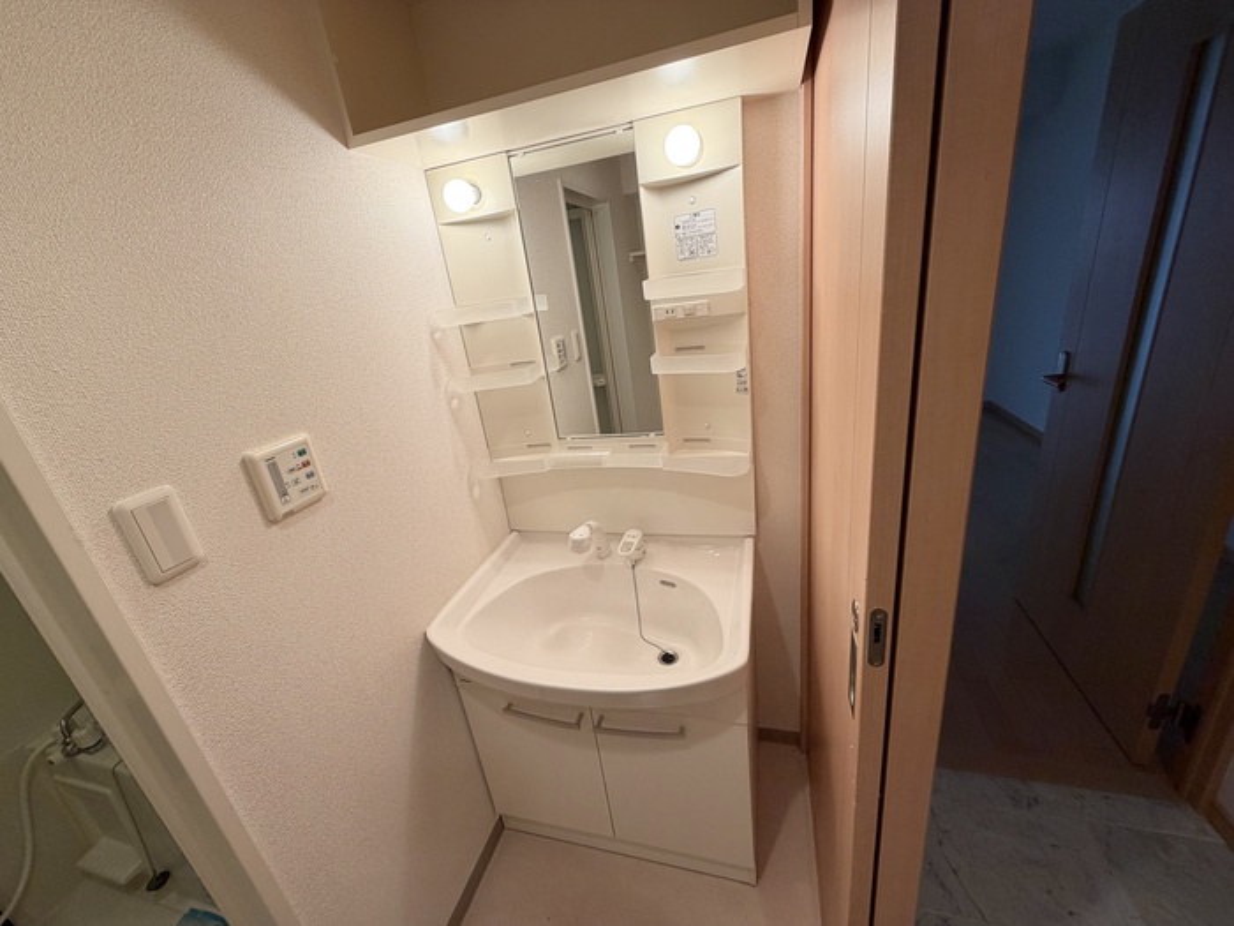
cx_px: 617
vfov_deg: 85.7
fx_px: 499
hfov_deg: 102.1
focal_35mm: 14
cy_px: 463
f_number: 2.2
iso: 125
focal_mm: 2.22
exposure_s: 1/120
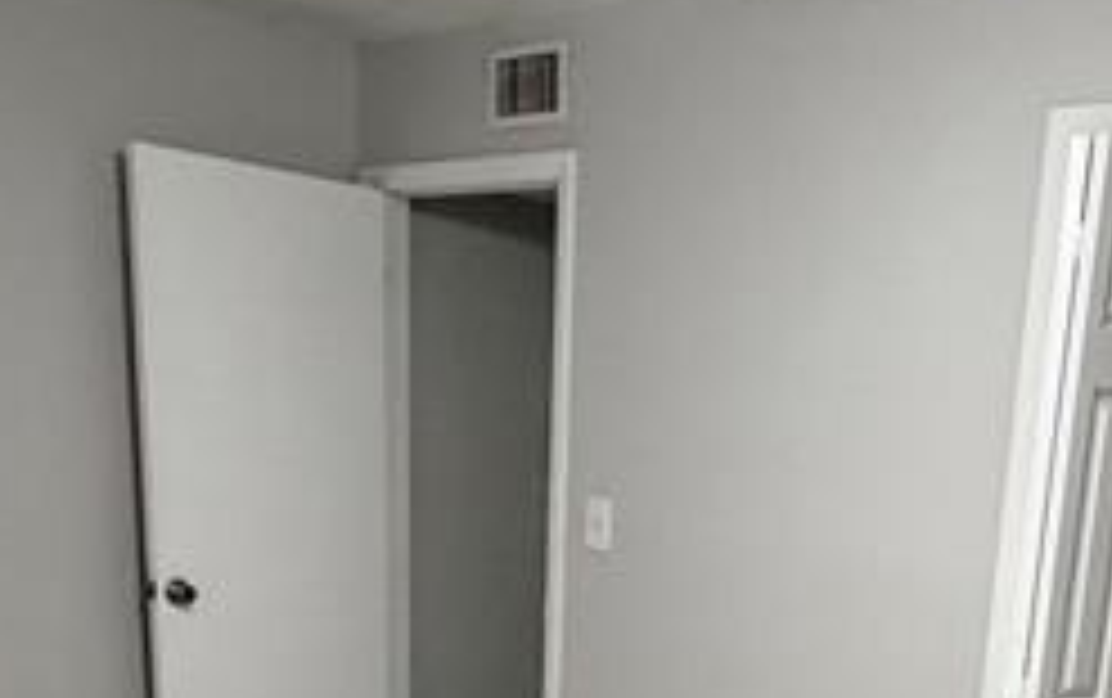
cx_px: 734
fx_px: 1456
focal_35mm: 48
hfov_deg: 41.3
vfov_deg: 24.3
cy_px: 851
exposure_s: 1/60
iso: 400
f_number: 2.2
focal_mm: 2.22
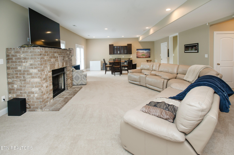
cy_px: 78
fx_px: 110
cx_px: 117
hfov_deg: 93.3
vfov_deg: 70.4
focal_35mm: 17
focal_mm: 17
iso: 640
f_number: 4
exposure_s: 1/125
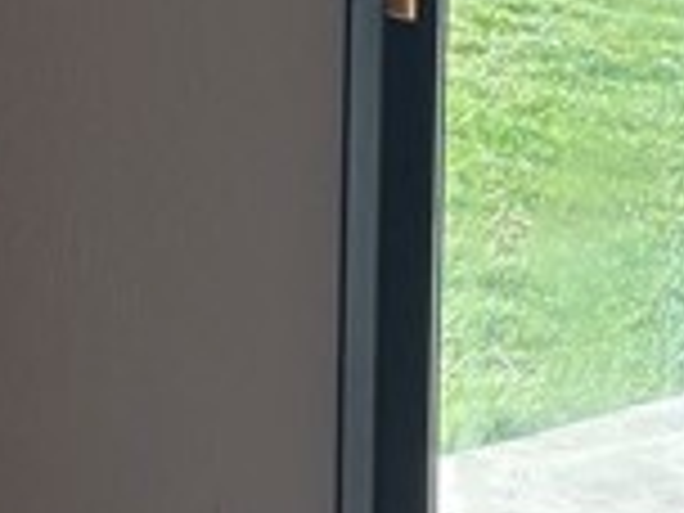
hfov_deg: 10.5
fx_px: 3458
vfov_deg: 7.9
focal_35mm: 175
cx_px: -644
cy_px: -724
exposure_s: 1/229
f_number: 1.6
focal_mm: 5.96
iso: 100
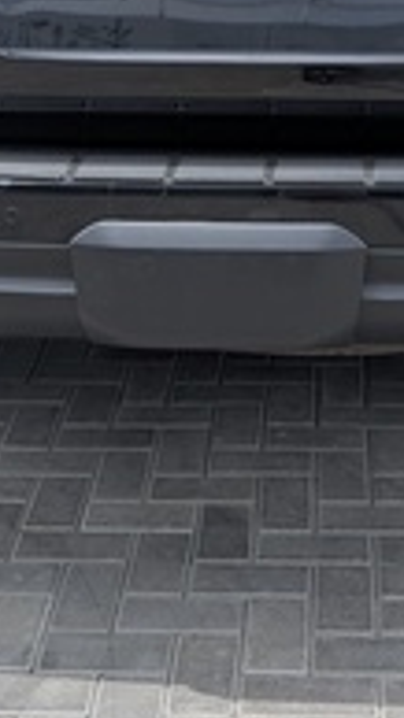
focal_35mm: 81
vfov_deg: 23.4
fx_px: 1544
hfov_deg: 14.9
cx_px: 263
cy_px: -192
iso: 21
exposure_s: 1/1727
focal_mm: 6.9
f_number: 1.68
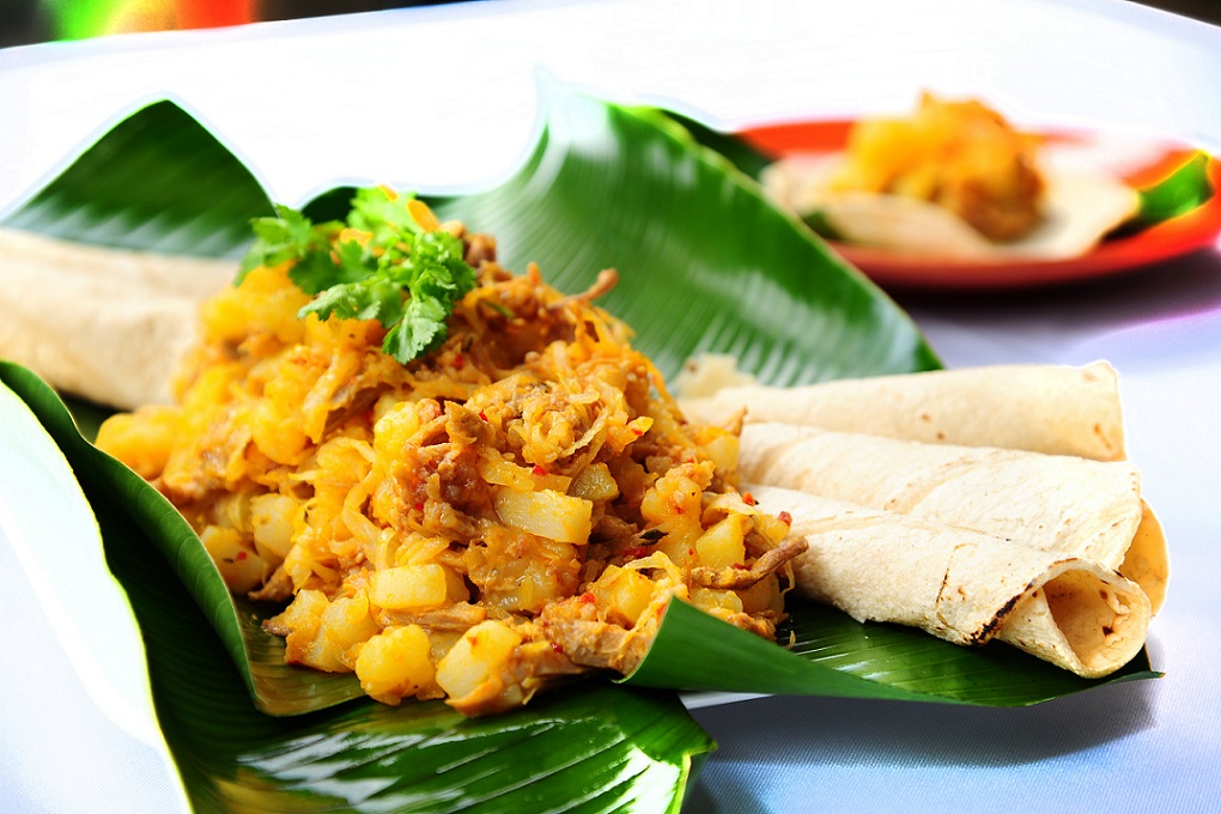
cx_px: 610
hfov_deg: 21.5
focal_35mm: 95
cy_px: 407
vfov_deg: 14.4
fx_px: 3222
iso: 200
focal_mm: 95
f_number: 5.6
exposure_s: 1/100
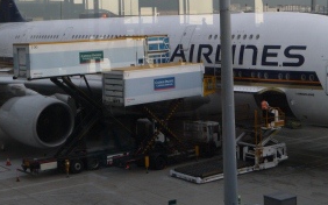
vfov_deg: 17.4
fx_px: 661
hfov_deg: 27.8
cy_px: 33
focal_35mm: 74
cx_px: 197
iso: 160
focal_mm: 22
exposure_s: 1/80
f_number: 4.6
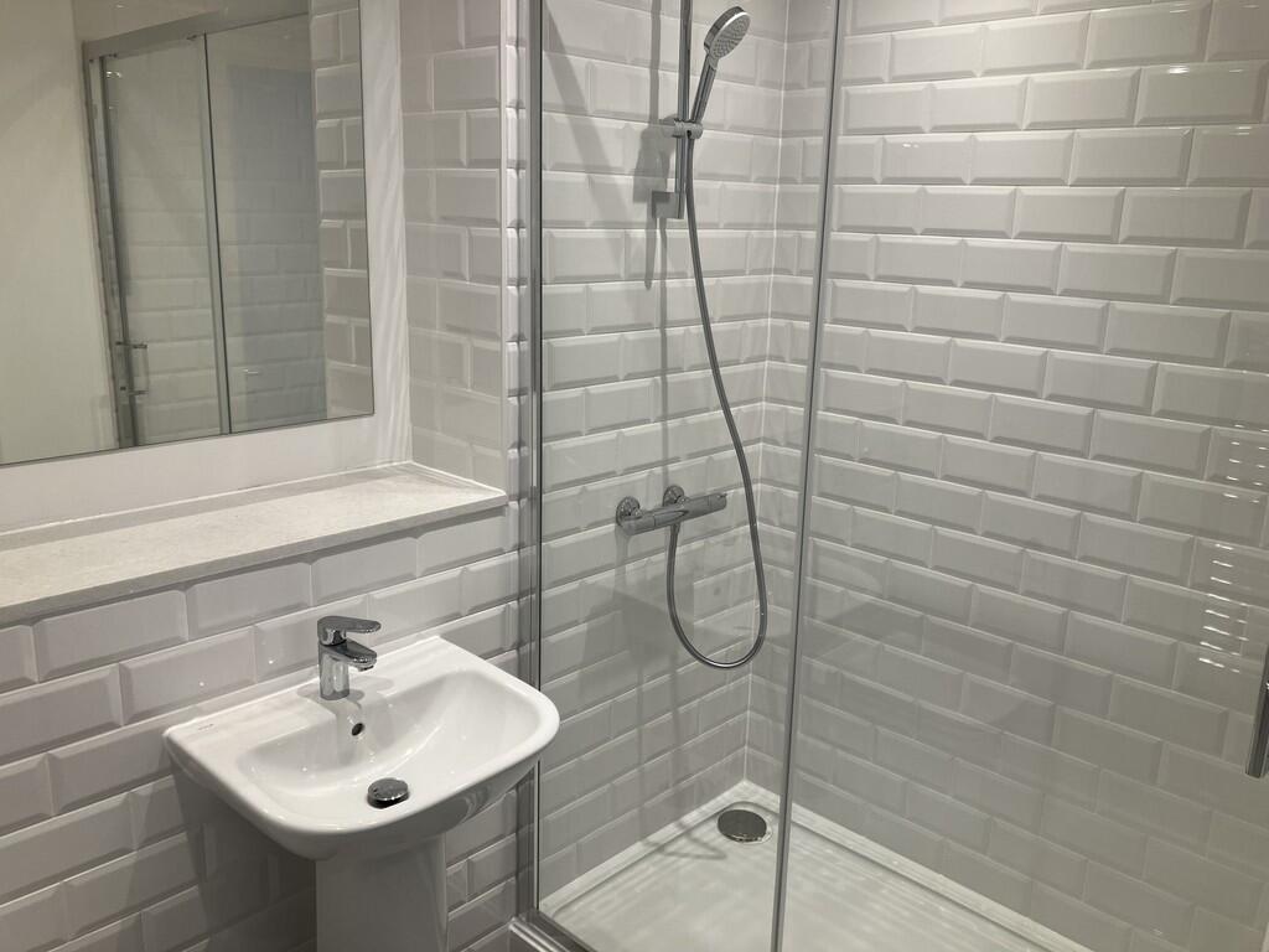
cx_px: 634
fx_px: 1026
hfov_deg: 63.4
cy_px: 476
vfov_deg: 49.7
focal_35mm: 28
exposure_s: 1/100
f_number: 1.8
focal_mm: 3.99
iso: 50
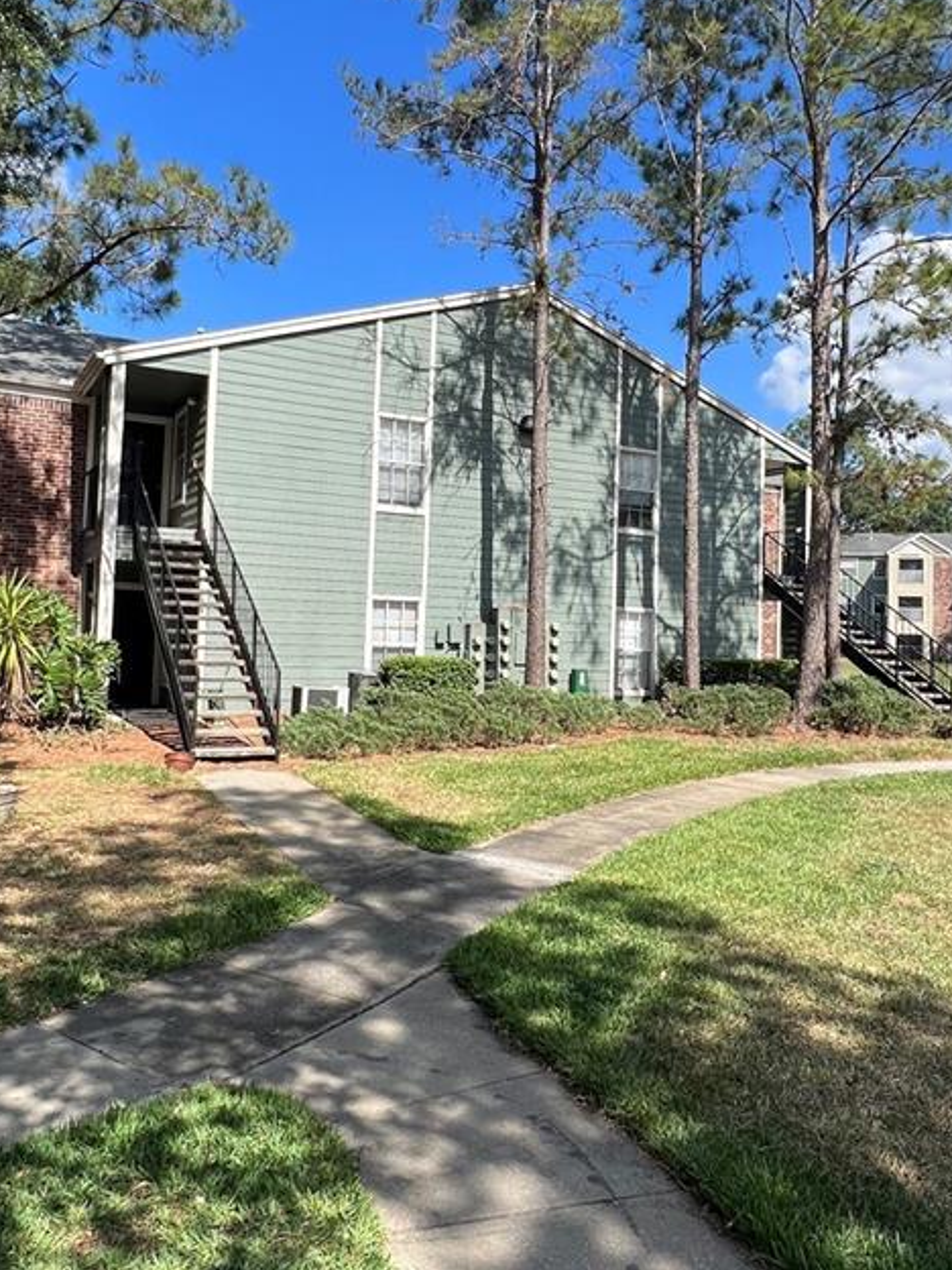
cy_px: 574
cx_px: 445
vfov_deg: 69.2
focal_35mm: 25
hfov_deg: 54.8
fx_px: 917
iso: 32
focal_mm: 1.57
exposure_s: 1/1220
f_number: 1.8
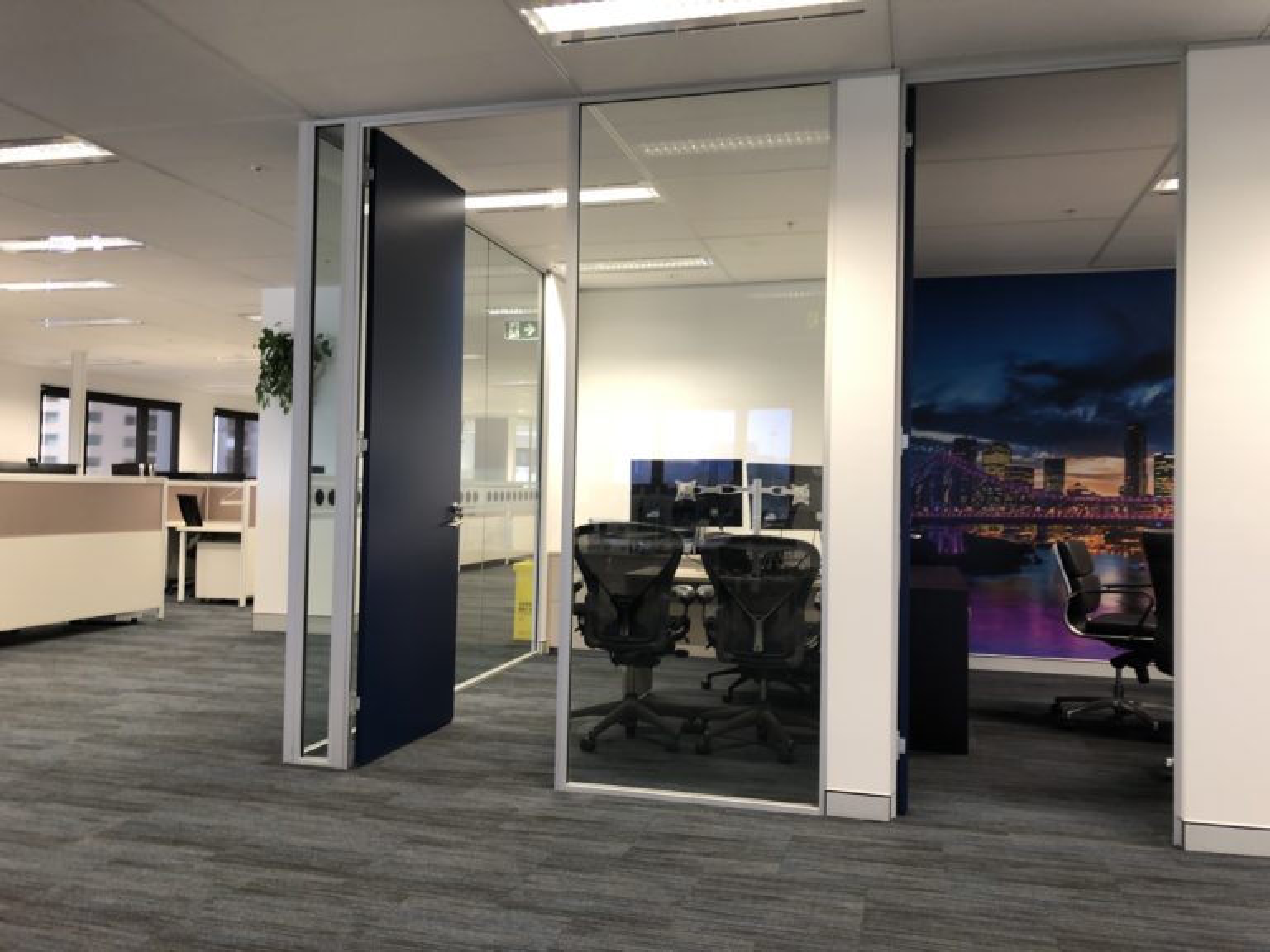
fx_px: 1027
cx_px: 635
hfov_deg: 63.4
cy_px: 476
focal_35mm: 28
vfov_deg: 49.7
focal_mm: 3.99
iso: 40
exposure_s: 1/20
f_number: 1.8
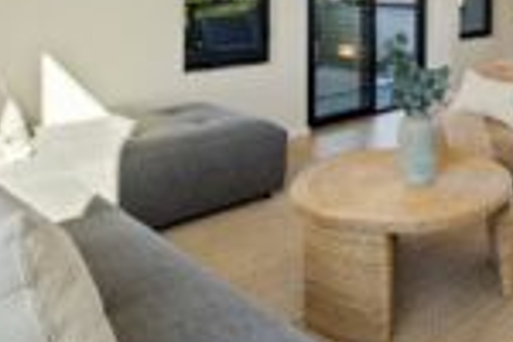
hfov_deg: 43.6
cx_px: 475
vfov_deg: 30.1
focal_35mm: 40
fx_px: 570
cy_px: -29
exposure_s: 1/25
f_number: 9
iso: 250
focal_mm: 10
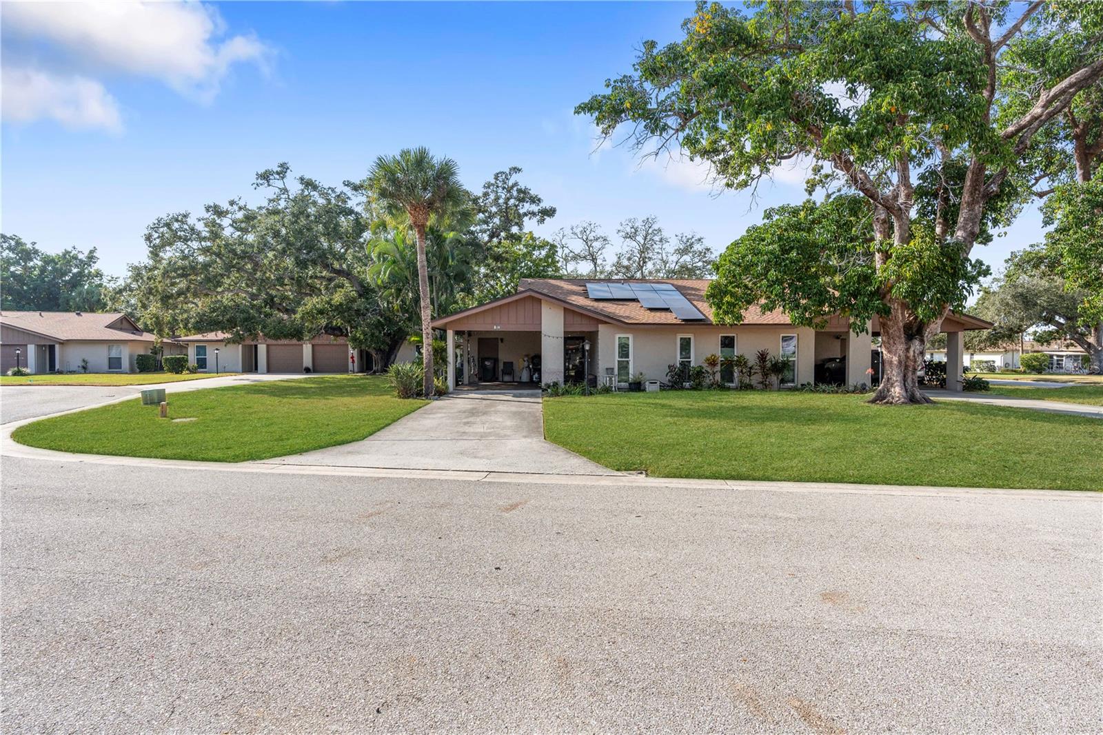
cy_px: 368
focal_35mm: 18
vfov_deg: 67.4
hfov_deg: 90.0
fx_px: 551
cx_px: 552
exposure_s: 1/320
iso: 250
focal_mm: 18
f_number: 8
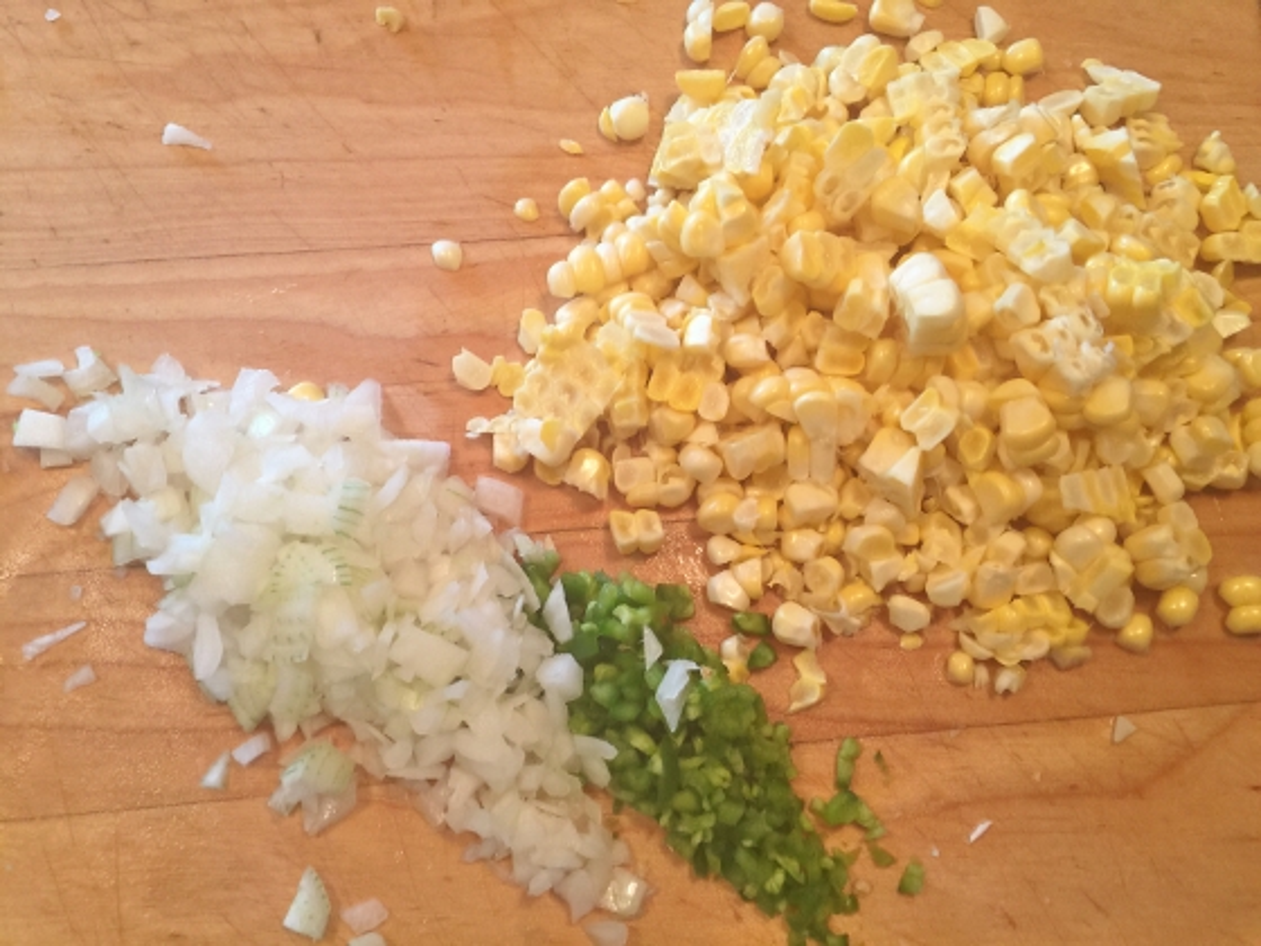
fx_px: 1056
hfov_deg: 61.7
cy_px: 473
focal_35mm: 29
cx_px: 630
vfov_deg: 48.2
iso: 32
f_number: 2.2
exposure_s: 1/15
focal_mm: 4.15
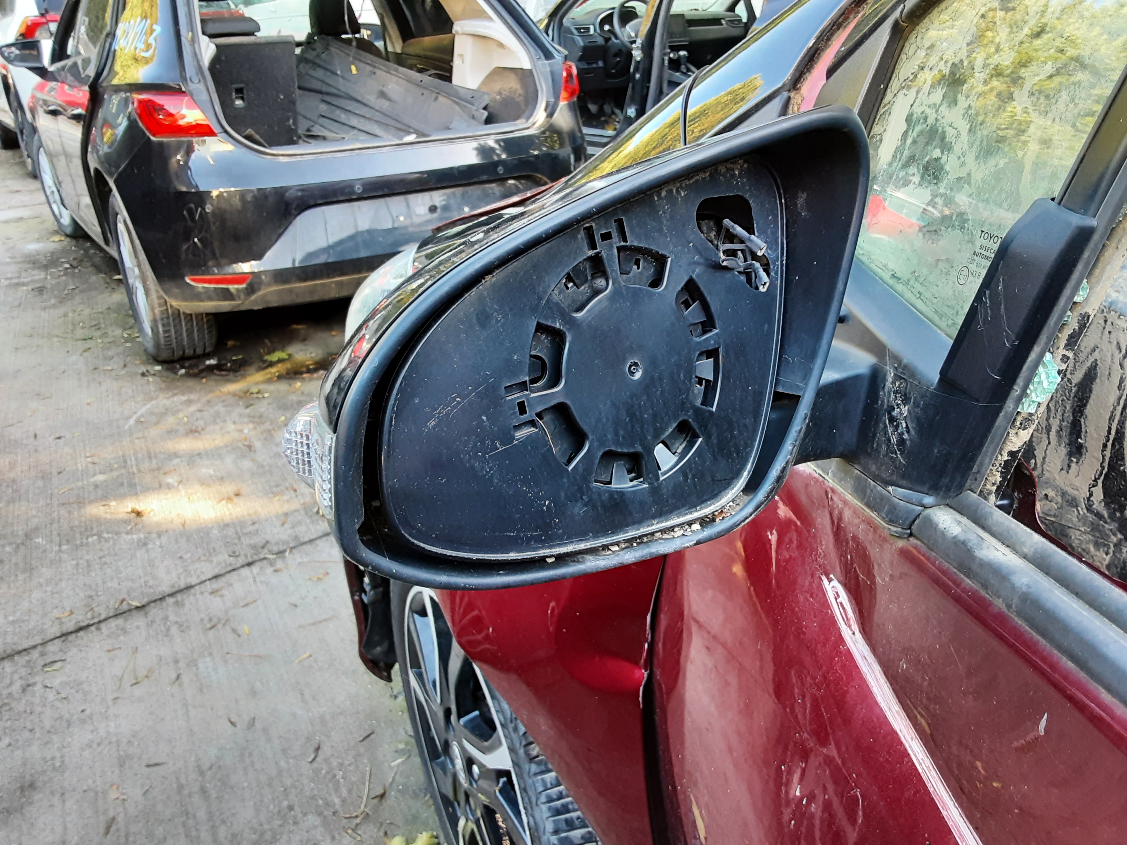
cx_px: 564
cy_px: 422
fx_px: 879
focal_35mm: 27
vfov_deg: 51.4
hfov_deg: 65.3
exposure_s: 1/50
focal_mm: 2.91
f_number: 1.9
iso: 125
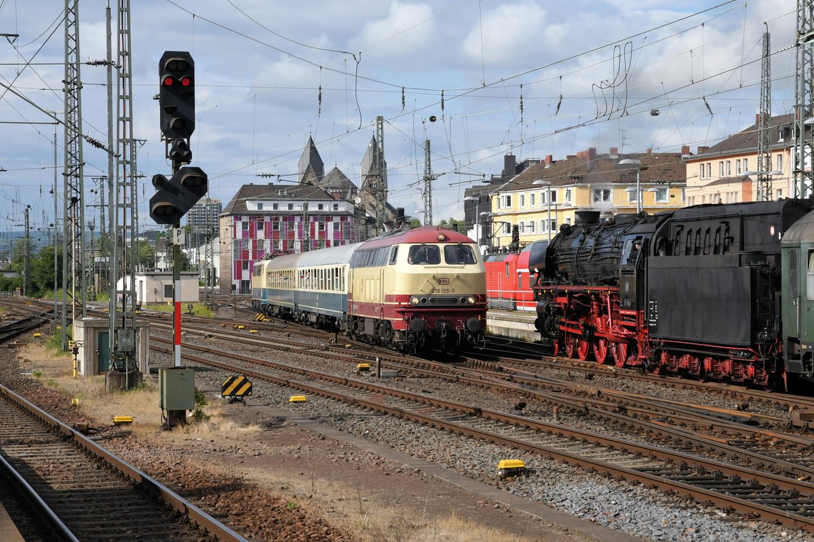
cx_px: 407
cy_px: 271
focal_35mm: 87
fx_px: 1966
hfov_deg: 23.4
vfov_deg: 15.7
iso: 400
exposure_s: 1/640
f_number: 11
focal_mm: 58
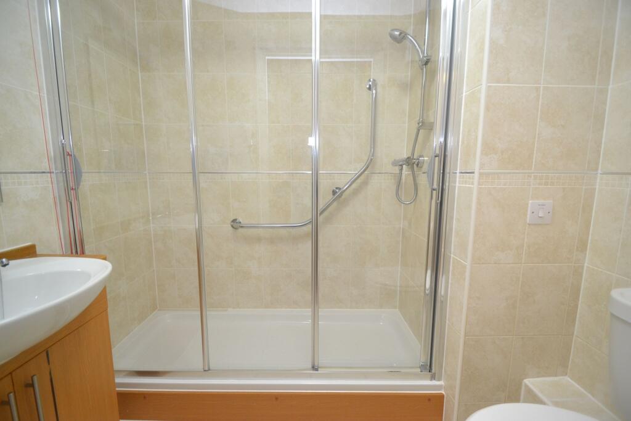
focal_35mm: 15
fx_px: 263
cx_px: 316
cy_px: 210
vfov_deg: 77.3
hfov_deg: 100.4
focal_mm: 10
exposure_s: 1/60
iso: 720
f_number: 3.5
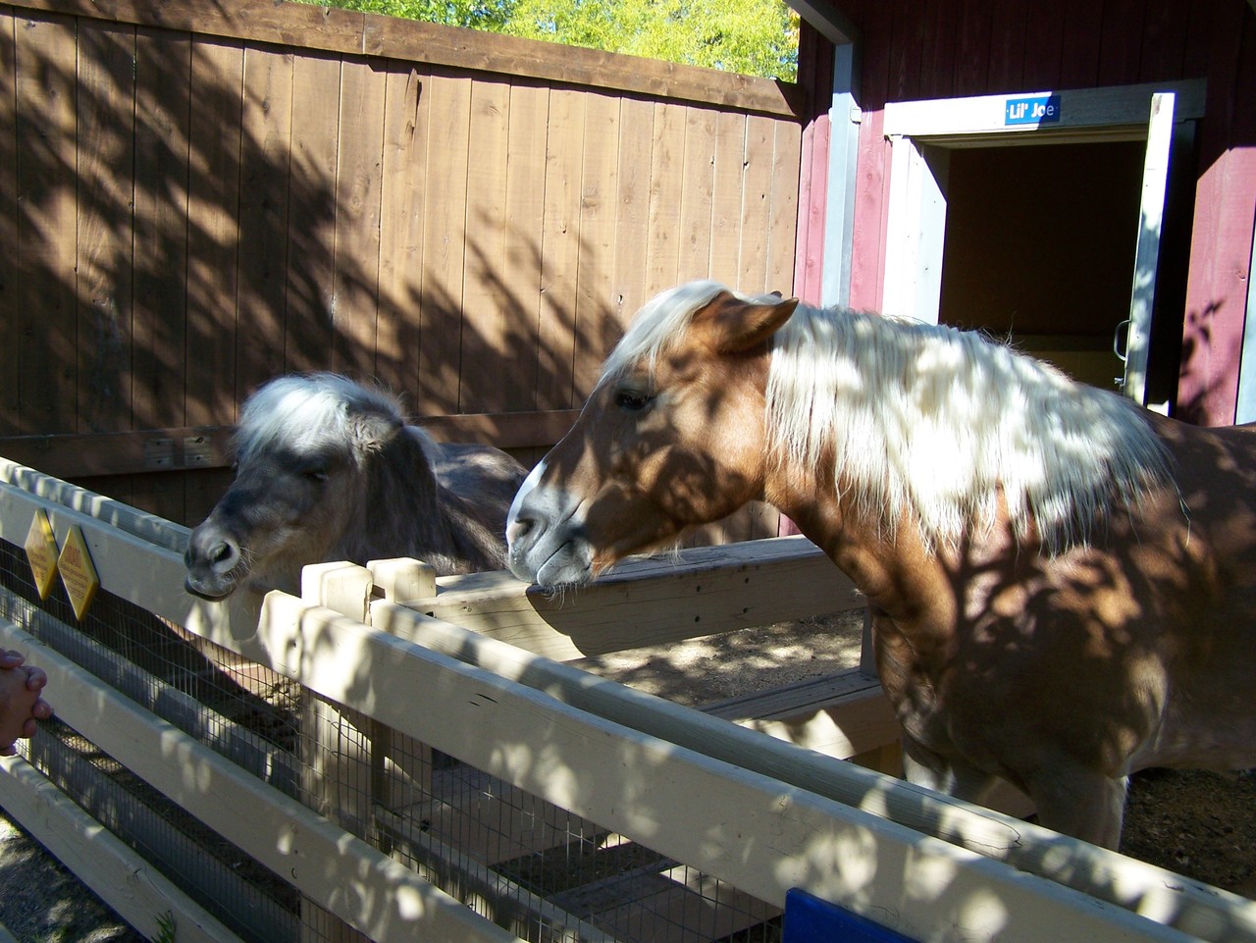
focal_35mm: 38
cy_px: 472
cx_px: 628
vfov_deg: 37.7
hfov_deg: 49.0
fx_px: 1379
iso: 100
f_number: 2.8
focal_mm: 6.3
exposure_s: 1/640
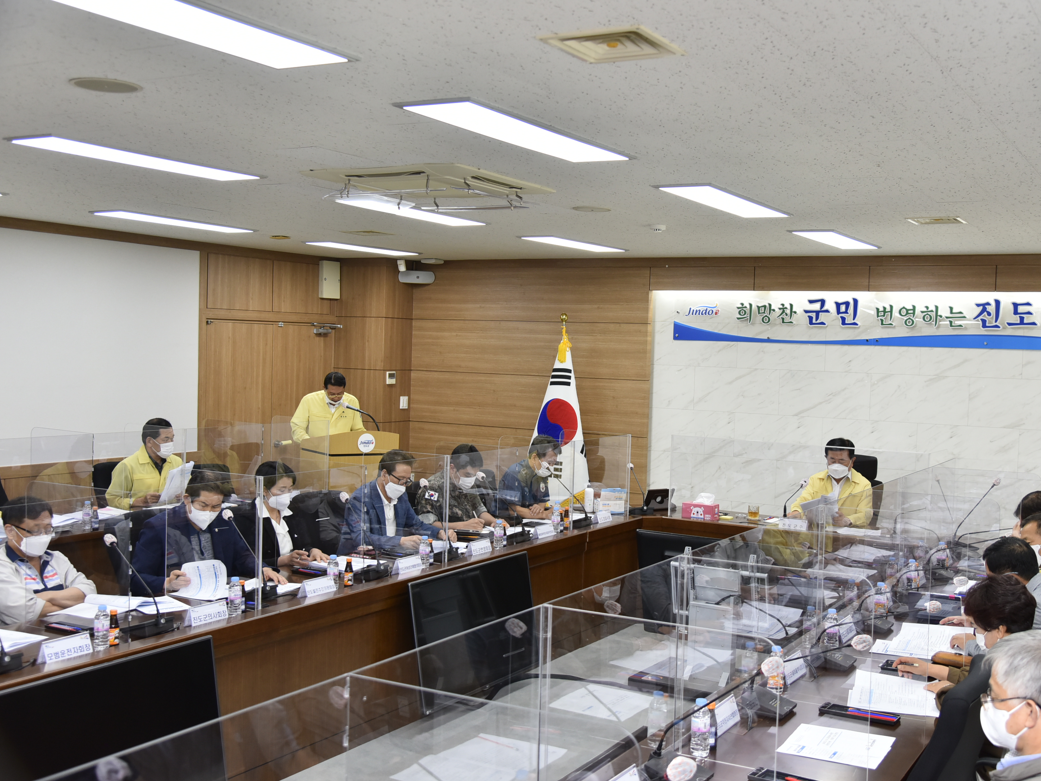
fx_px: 1113
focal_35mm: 37
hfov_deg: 50.0
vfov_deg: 38.7
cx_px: 578
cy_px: 388
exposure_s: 1/125
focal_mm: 34
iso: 800
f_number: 4.5
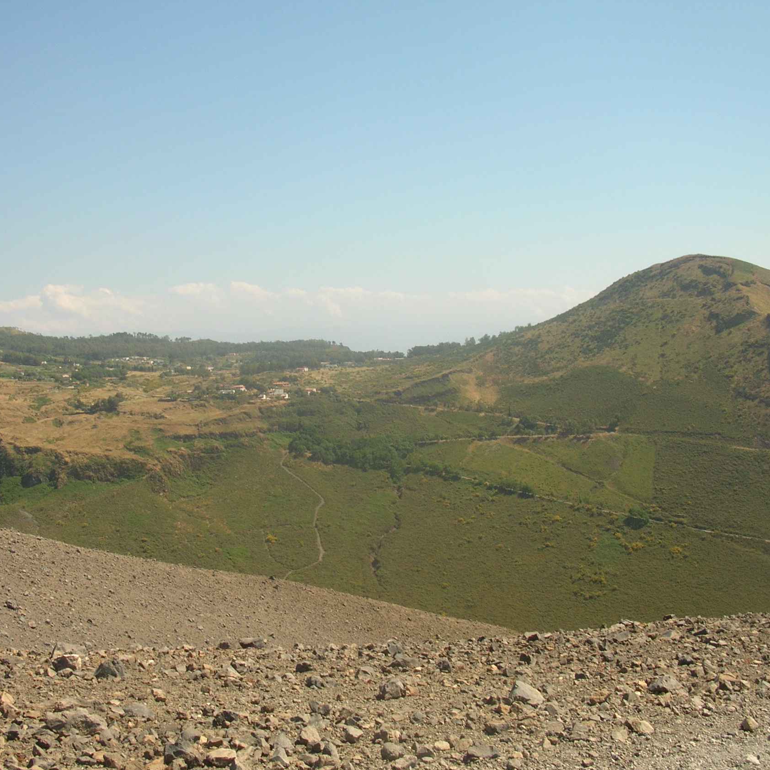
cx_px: 358
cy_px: 390
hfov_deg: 40.0
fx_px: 1057
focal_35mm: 42
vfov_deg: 40.0
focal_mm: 5.8
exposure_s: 1/306
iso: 50
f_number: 5.6
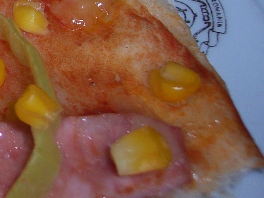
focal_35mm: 124
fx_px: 946
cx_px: -154
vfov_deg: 11.8
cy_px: -16
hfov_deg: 14.6
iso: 100
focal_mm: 8
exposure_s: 1/60
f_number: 2.8
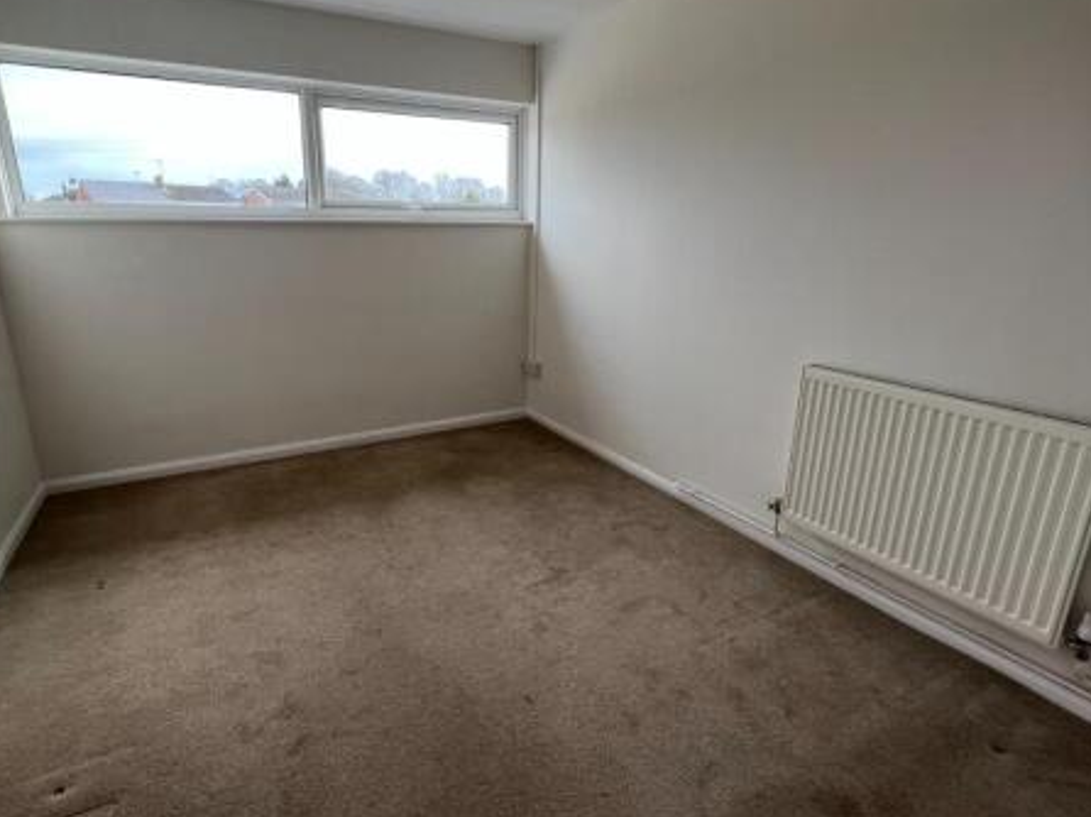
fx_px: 536
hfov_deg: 90.7
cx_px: 488
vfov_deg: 74.6
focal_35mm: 17
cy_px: 380
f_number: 1.8
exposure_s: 1/99
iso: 50
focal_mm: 1.57
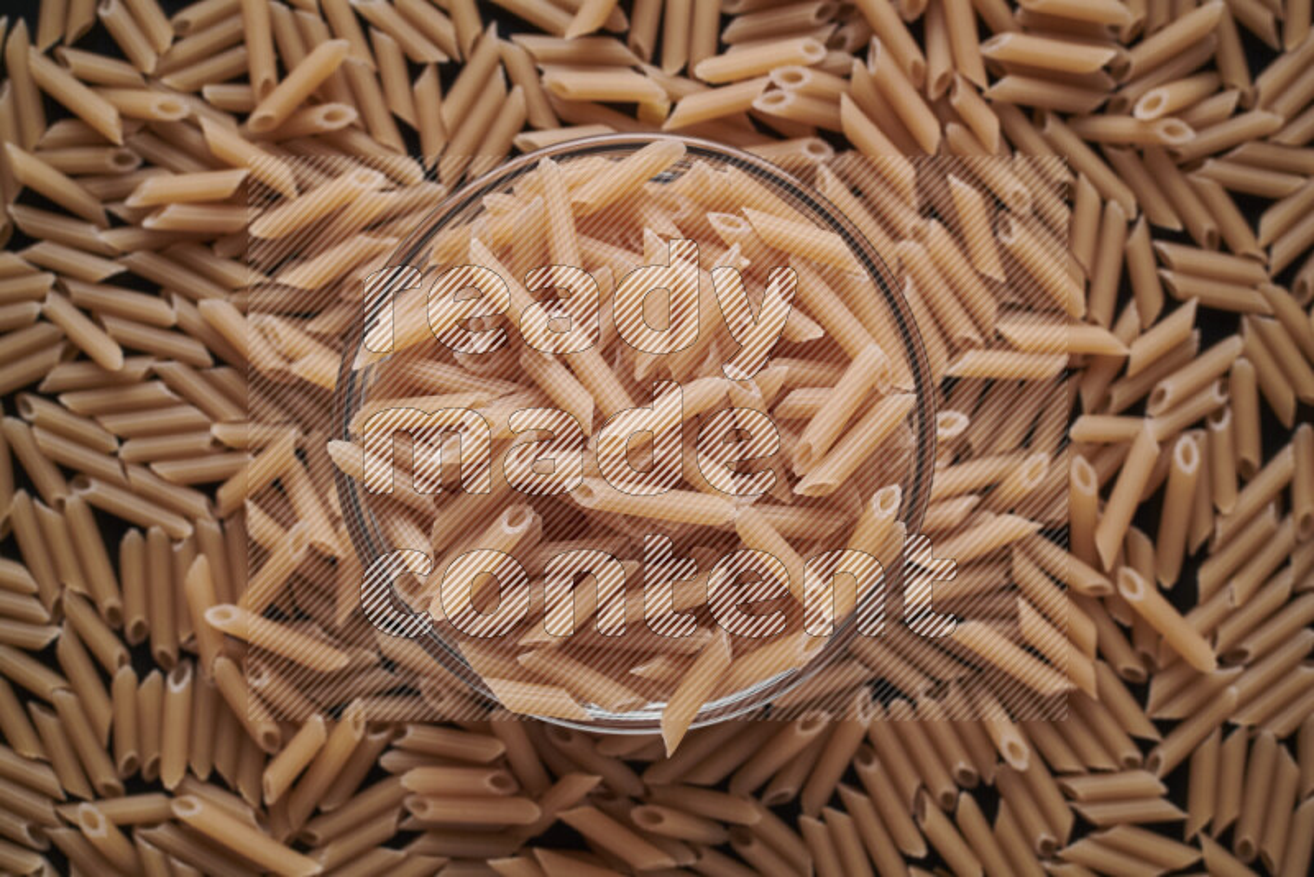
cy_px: 438
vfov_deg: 27.0
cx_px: 657
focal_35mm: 50
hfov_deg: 39.6
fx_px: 1826
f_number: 8
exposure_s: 1/100
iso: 160
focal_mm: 50
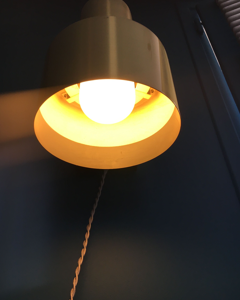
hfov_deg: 47.1
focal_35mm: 31
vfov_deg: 57.1
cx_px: 118
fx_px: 275
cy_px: 137
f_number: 2.2
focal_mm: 4.15
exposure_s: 1/33
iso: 25
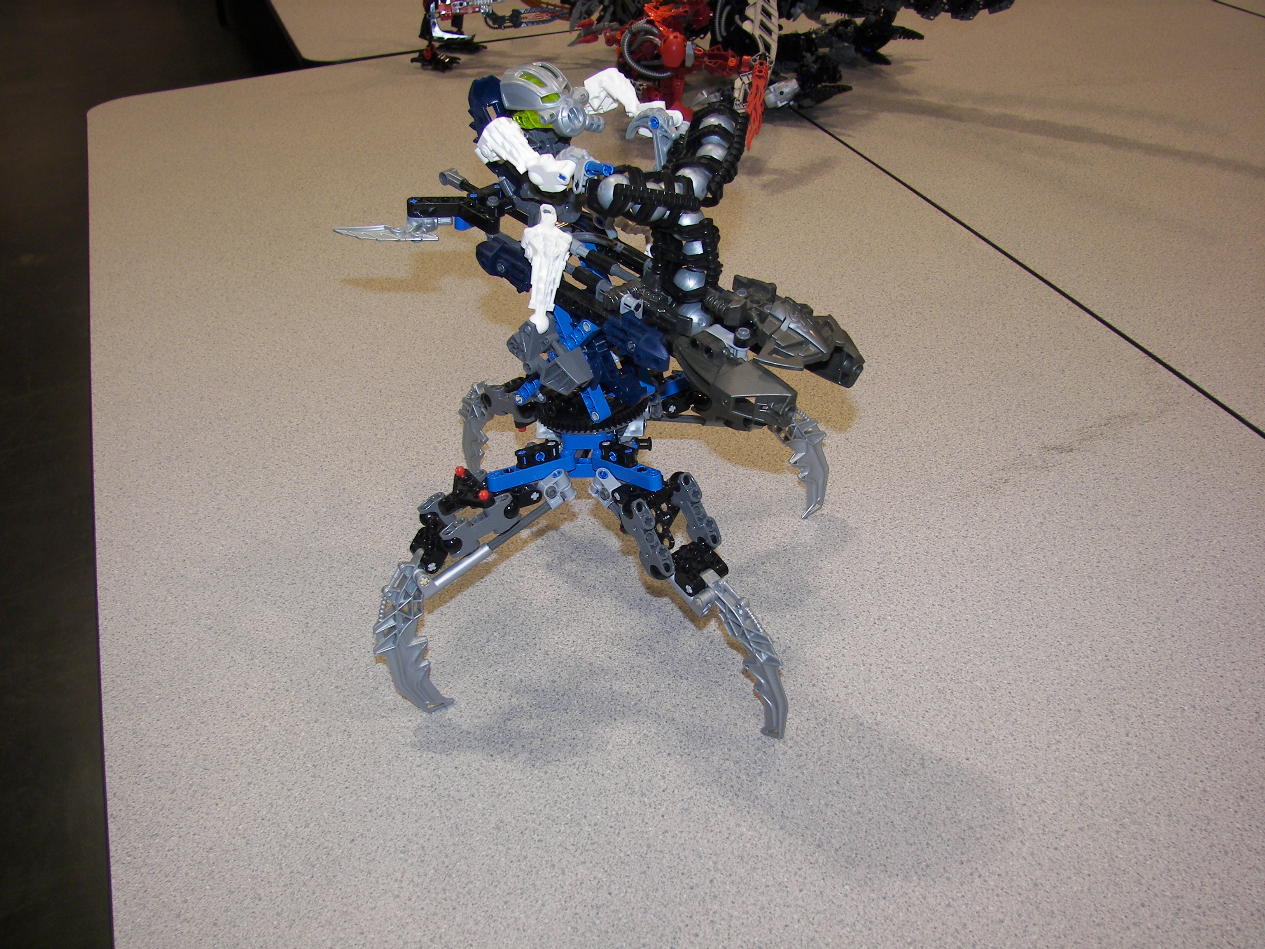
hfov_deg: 51.4
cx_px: 632
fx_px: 1316
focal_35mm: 36
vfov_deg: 39.7
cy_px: 474
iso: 64
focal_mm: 6
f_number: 2.8
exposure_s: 1/30
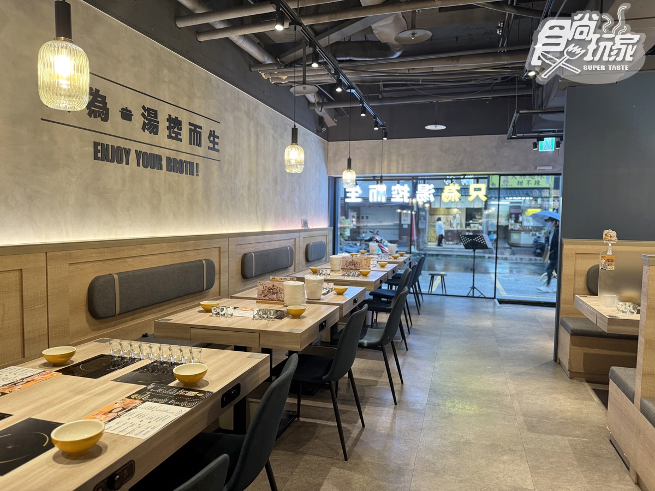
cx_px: 328
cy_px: 246
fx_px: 454
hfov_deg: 71.6
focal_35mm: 24
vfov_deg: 56.8
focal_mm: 6.76
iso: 160
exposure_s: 1/60
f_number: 1.78
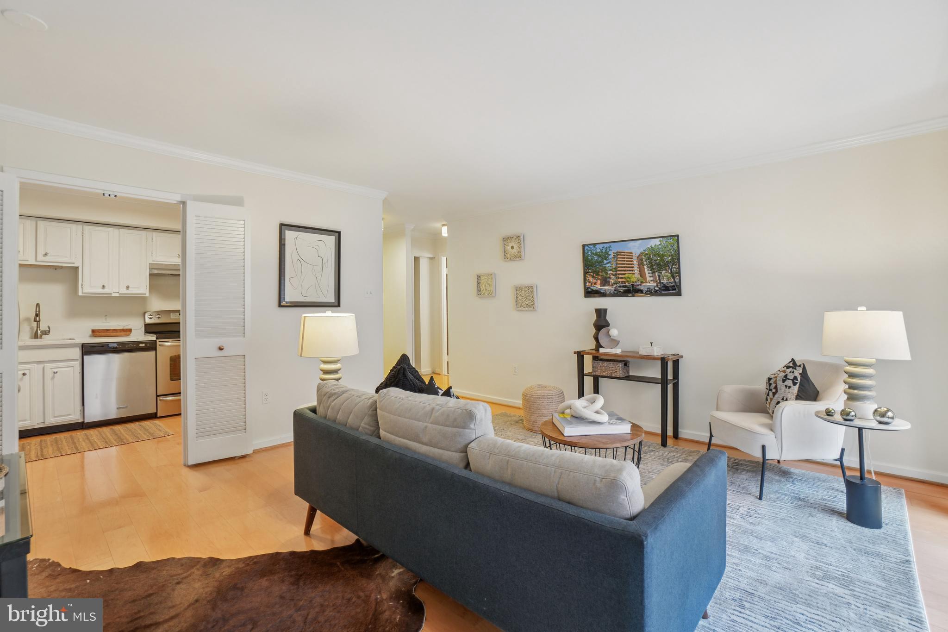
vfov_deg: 77.3
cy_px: 316
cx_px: 474
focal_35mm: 15
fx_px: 395
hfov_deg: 100.4
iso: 100
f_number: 7.1
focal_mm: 10
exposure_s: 1/2
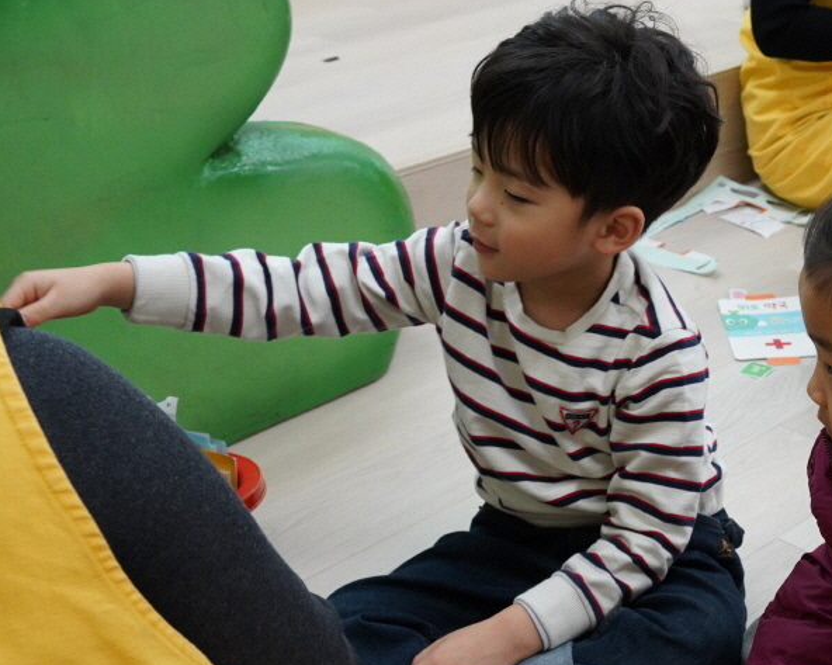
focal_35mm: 59
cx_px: 706
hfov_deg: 30.9
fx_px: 1452
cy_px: 433
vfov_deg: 25.7
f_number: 7.1
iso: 2500
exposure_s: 1/80
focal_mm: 31
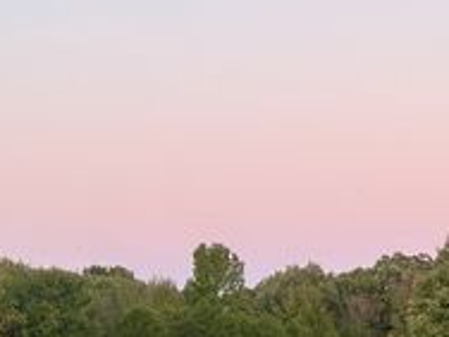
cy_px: 427
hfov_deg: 15.2
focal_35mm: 128
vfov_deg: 11.3
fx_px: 1660
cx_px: 437
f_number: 1.78
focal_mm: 6.76
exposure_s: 1/63
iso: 100
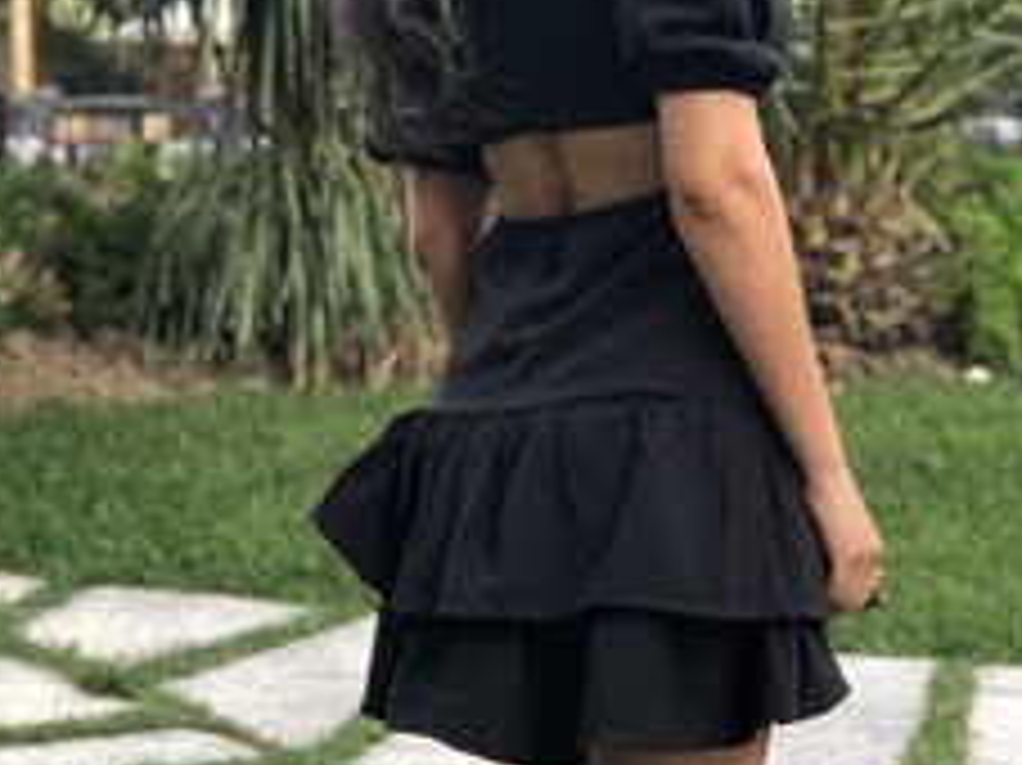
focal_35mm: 116
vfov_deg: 12.7
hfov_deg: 17.0
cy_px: 490
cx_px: 639
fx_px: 3423
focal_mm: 6
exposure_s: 1/120
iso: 25
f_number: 2.4
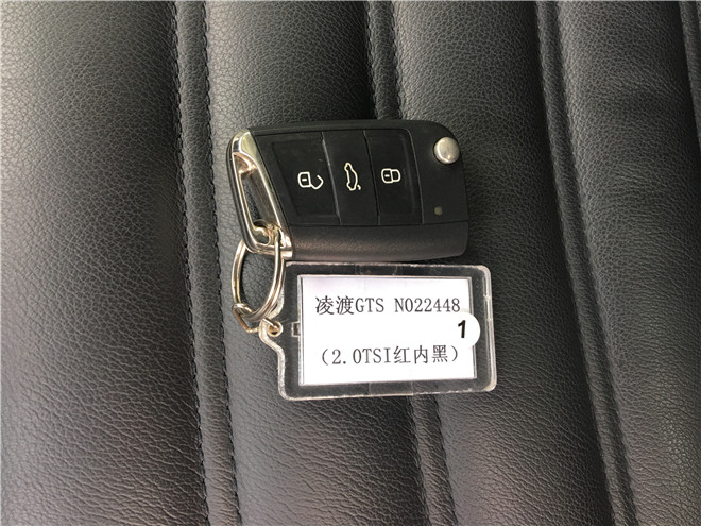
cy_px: 263
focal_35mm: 29
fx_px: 587
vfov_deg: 48.2
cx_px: 350
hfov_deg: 61.7
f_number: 2.2
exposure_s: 1/33
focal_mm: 4.15
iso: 25
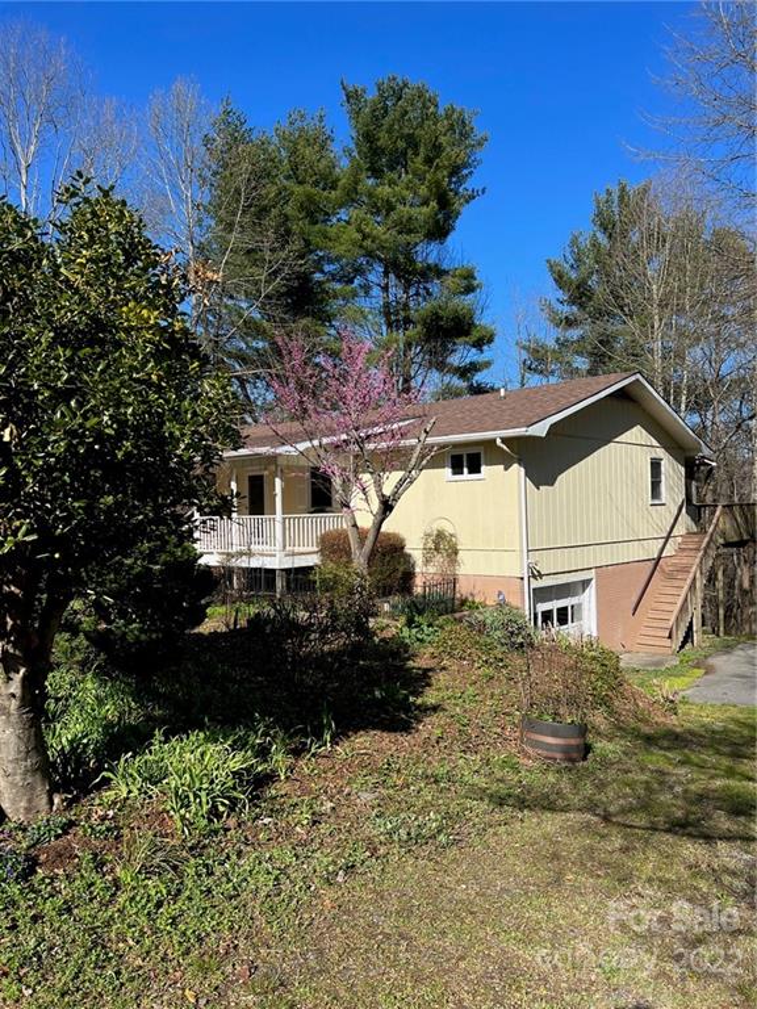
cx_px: 378
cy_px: 504
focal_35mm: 26
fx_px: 758
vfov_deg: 67.3
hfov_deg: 53.1
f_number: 1.5
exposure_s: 1/6211
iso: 50
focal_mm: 5.7
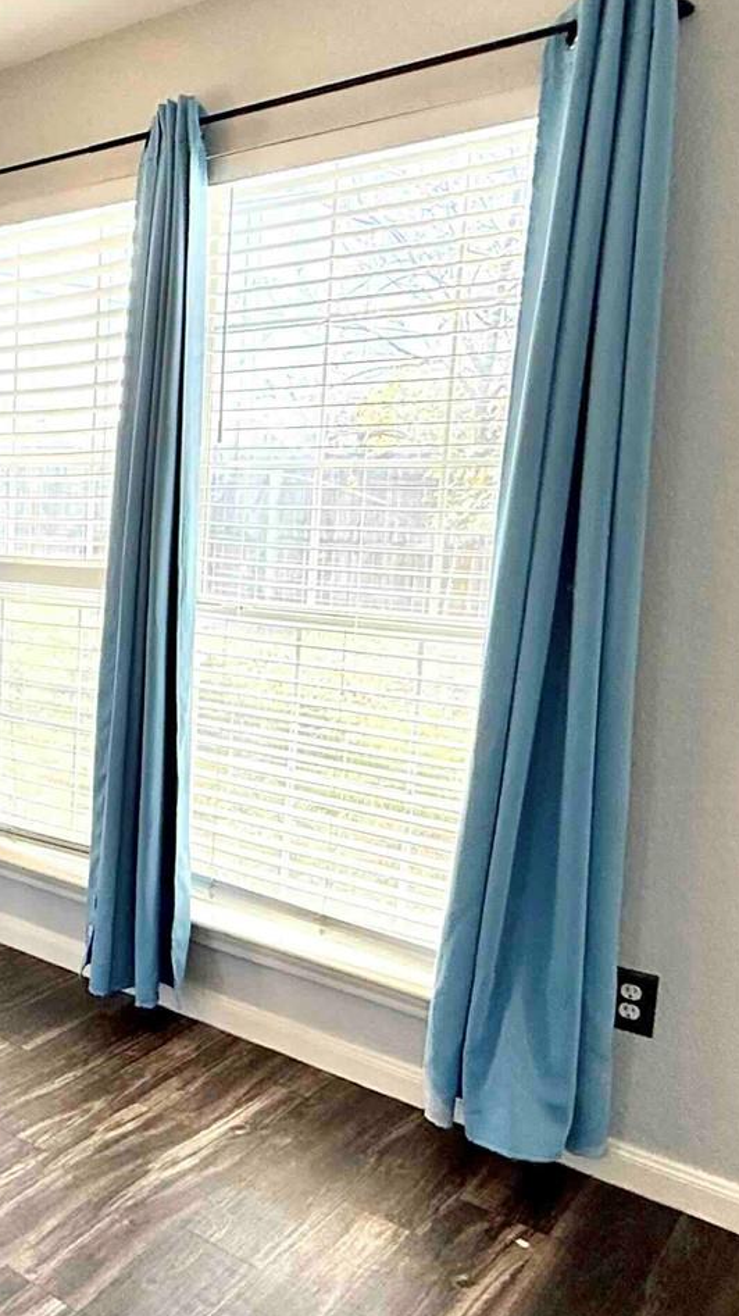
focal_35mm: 33
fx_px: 1151
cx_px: -133
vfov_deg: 59.5
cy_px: 655
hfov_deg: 30.6
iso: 64
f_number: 2.2
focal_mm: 2.22
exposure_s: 1/321
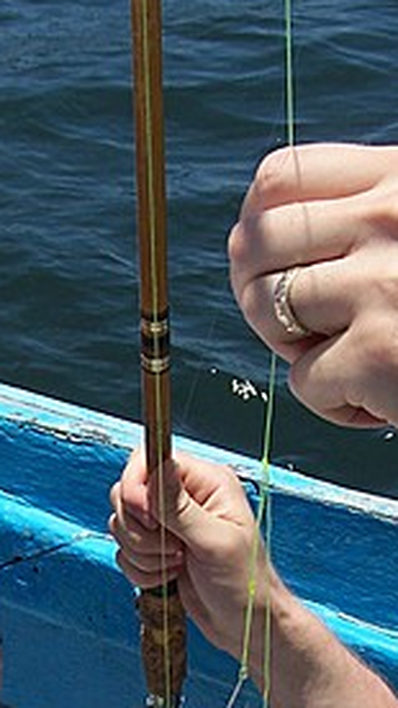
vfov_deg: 21.8
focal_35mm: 96
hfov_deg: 12.6
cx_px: 100
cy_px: 608
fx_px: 1803
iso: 80
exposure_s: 1/1000
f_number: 4
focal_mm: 6.3
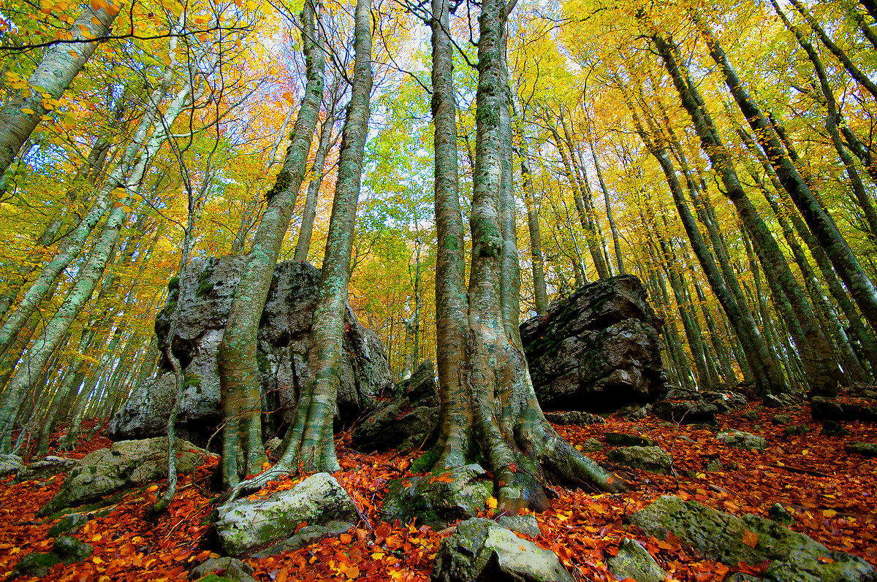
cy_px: 291
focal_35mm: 15
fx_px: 365
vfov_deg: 77.2
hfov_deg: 100.5
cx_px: 438
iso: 200
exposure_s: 1/25
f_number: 8
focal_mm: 10
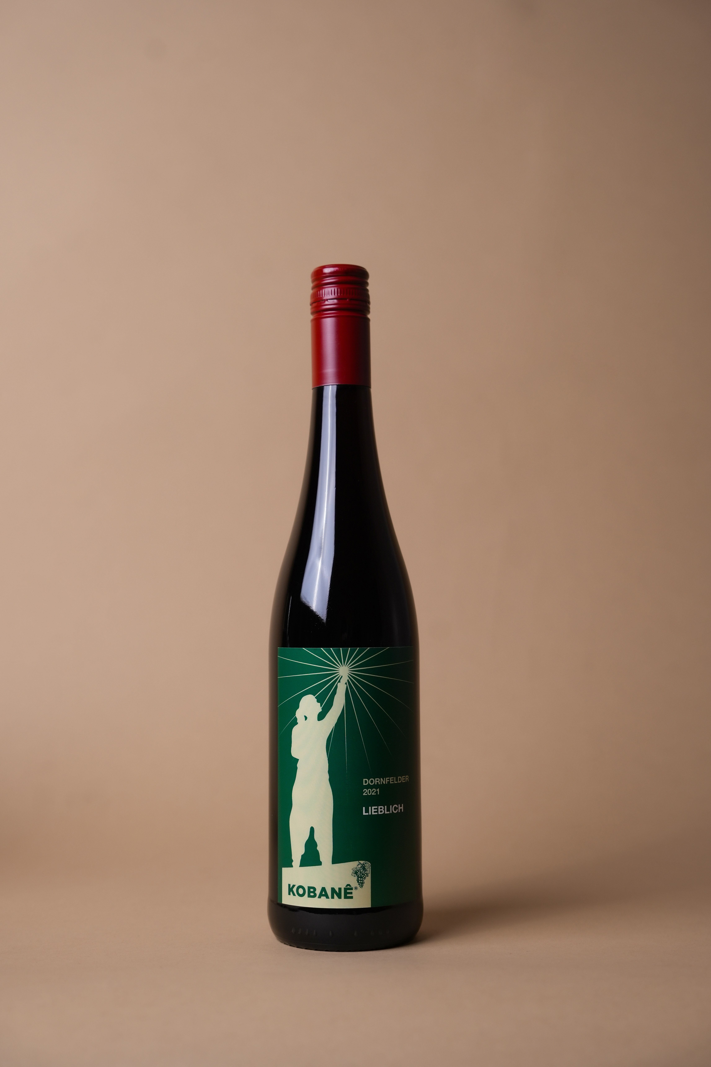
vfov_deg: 39.6
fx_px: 1481
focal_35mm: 50
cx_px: 356
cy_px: 534
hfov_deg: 27.0
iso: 250
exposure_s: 1/160
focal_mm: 50
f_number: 4
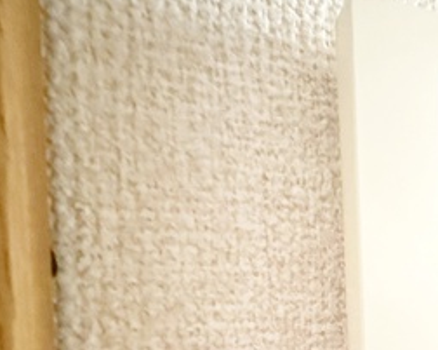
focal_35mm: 38
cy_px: 316
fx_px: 492
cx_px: 523
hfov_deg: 36.9
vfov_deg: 36.6
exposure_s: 1/26
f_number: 2.2
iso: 2500
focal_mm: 2.22
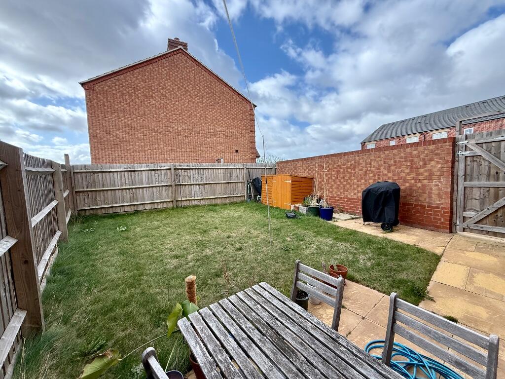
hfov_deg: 102.1
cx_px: 252
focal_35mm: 14
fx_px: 204
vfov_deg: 85.7
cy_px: 190
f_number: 2.2
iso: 64
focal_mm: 2.22
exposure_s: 1/638
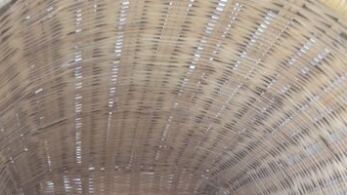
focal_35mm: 57
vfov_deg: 18.6
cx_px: 161
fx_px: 525
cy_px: 296
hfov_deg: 36.6
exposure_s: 1/33
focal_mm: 4.15
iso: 125
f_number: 2.2
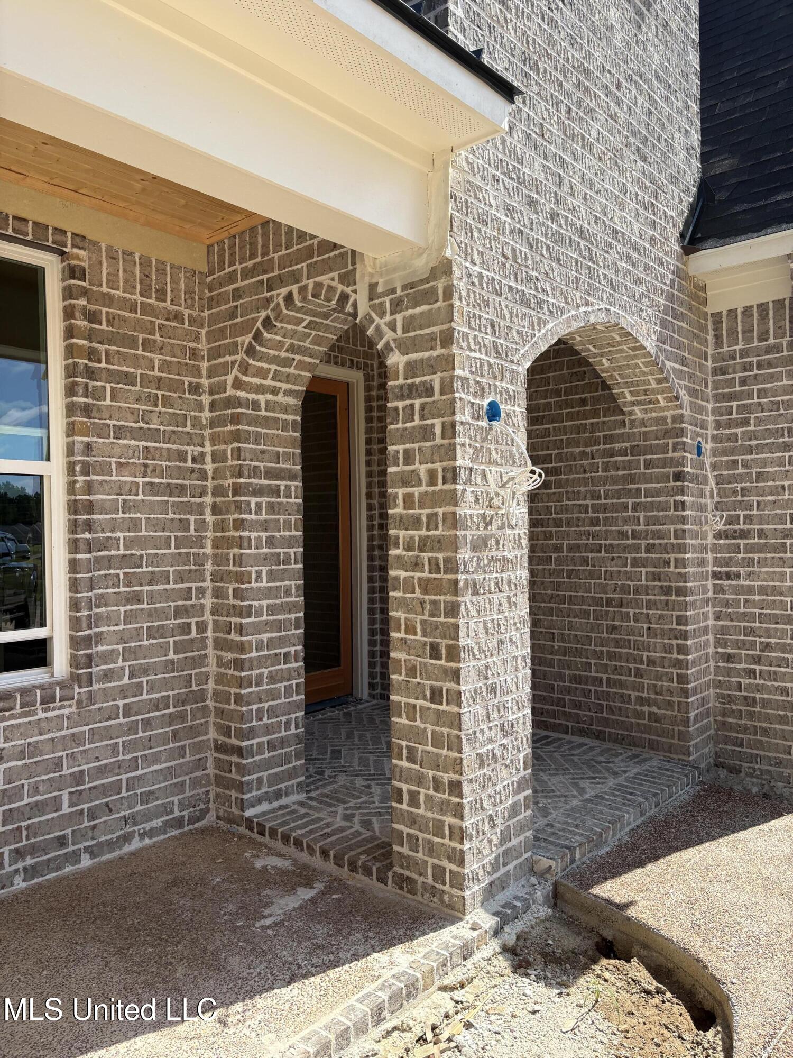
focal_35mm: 26
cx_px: 396
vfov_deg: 67.3
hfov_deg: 53.1
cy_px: 529
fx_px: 794
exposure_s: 1/2075
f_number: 1.6
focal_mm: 5.96
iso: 50
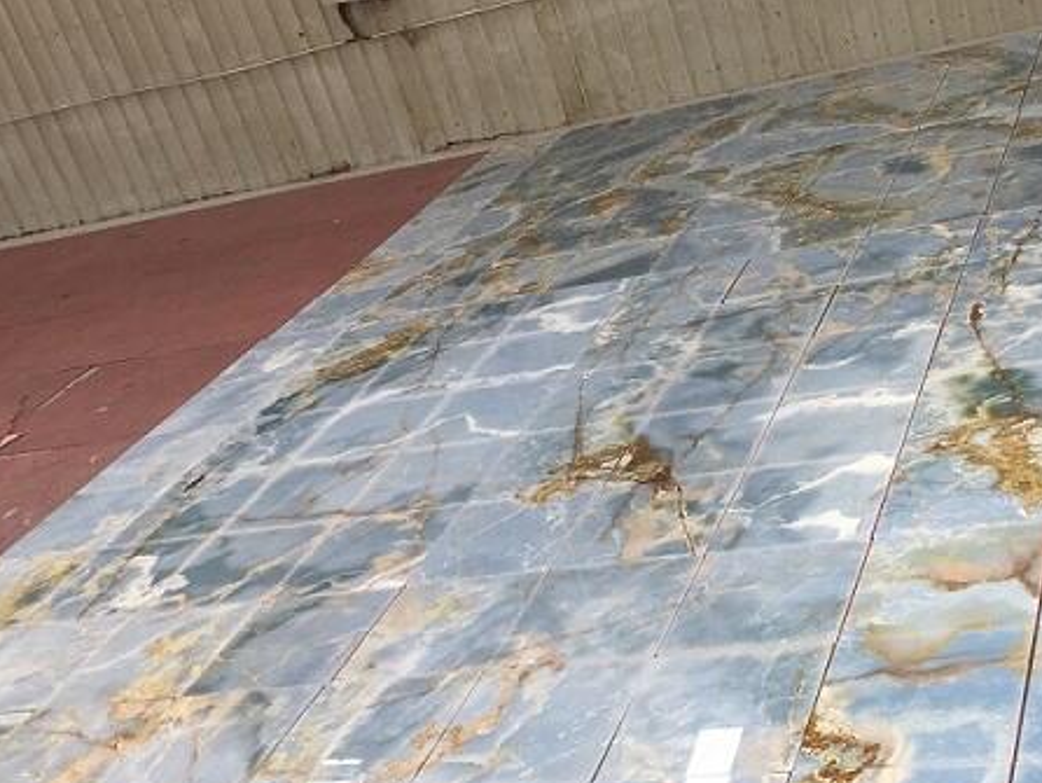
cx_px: 724
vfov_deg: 28.0
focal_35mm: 52
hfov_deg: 36.3
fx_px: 1566
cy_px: 435
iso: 40
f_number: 2.2
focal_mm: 4.15
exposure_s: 1/100
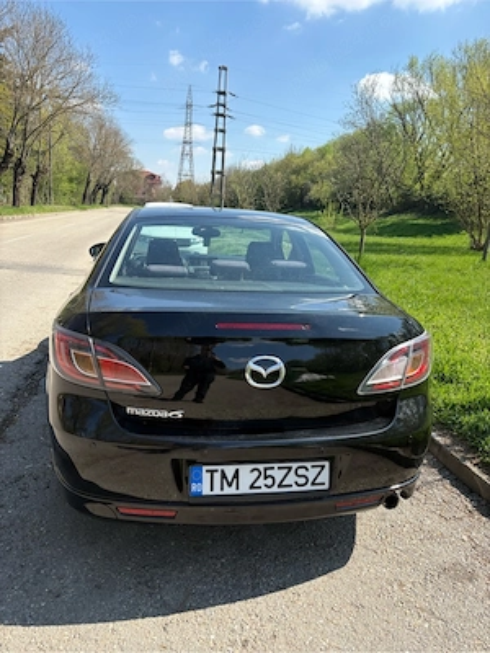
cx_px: 245
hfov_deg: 53.1
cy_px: 326
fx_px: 491
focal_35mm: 26
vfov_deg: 67.3
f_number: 1.6
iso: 50
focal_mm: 5.96
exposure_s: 1/1706
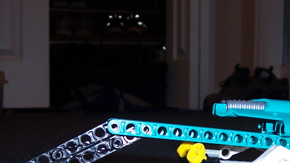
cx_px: 158
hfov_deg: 26.2
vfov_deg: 14.6
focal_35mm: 81
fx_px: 623
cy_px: 173
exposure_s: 1/60
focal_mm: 5.6
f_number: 2.7
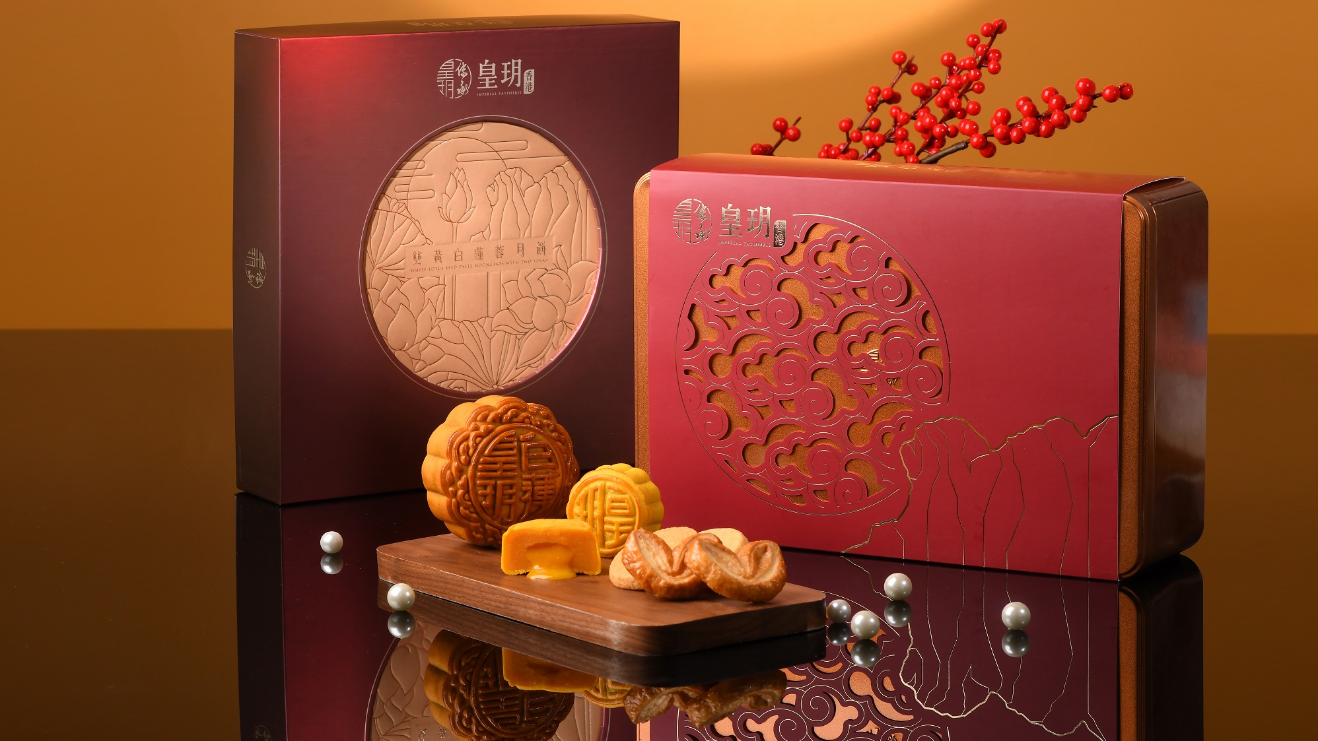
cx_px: 660
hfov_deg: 20.0
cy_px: 305
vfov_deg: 11.3
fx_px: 3740
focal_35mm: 107
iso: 320
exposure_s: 1/200
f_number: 10
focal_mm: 85
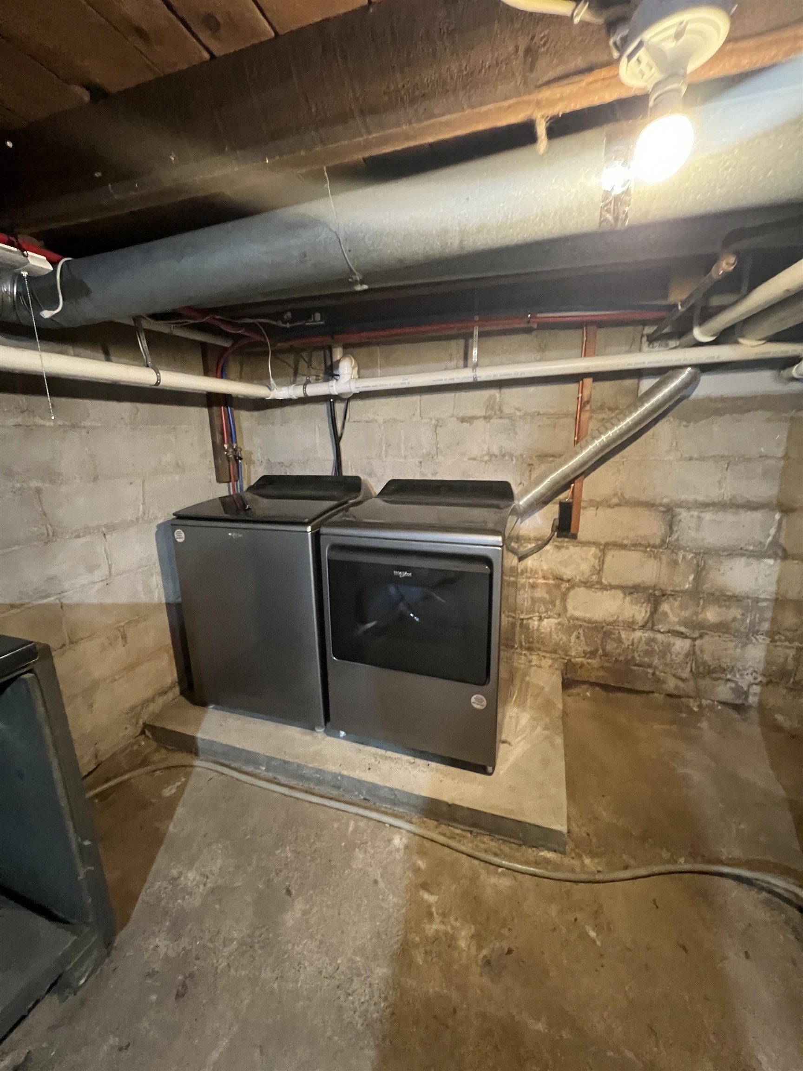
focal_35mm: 13
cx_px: 402
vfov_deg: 106.2
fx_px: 402
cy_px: 536
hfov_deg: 89.9
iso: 800
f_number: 1.8
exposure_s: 1/40
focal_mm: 1.57
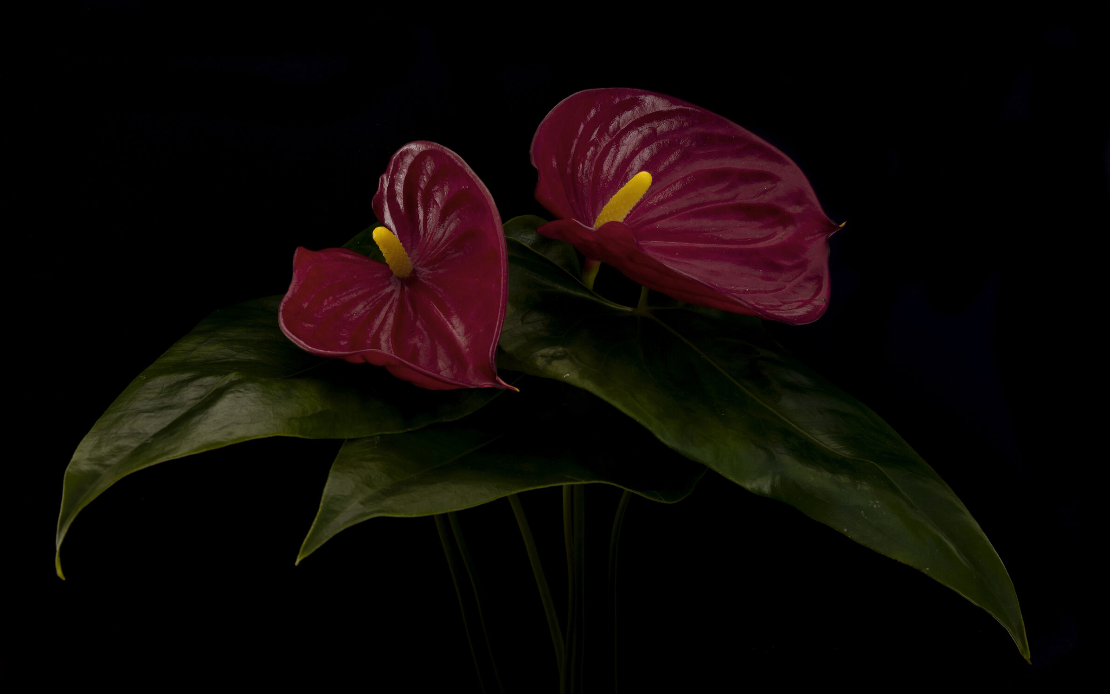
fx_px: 1392
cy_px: 327
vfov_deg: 28.0
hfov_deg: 43.5
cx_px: 554
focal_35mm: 46
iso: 100
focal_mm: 45
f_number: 16
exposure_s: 1.7
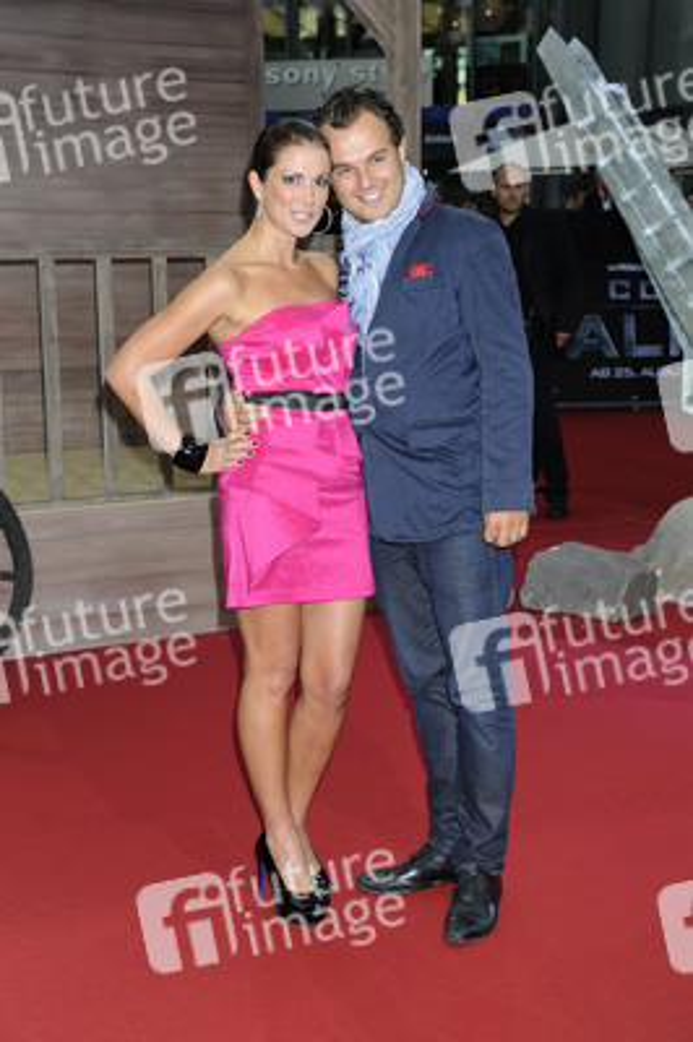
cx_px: 346
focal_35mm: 62
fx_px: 1793
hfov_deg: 21.9
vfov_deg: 32.4
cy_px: 521
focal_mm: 62
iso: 400
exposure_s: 1/160
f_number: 7.1
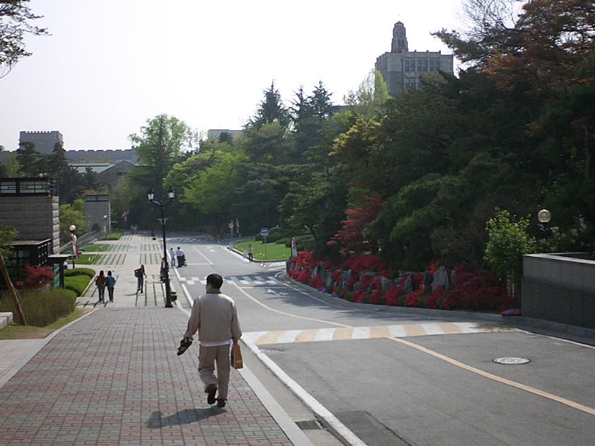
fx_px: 962
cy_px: 228
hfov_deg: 34.4
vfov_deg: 26.1
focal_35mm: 56
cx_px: 294
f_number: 3.5
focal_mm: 5.6
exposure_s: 1/1250
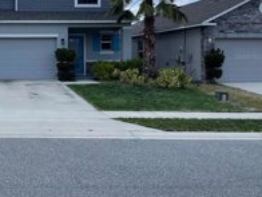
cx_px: 23
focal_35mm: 46
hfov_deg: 38.2
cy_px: 56
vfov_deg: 31.1
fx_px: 348
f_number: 1.6
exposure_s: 1/3559
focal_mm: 5.1
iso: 32
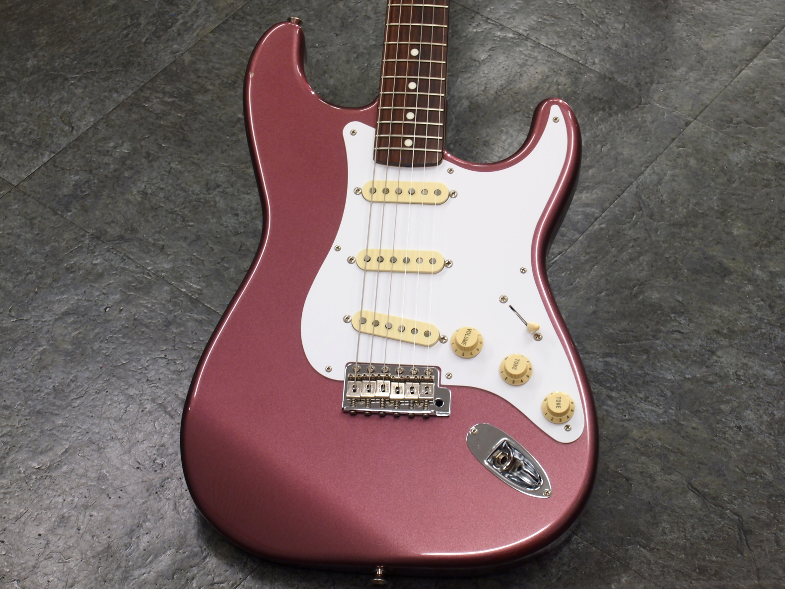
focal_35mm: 85
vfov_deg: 17.4
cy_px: 297
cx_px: 393
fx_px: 1928
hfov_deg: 23.0
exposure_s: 1/3
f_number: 11
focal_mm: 42
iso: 200
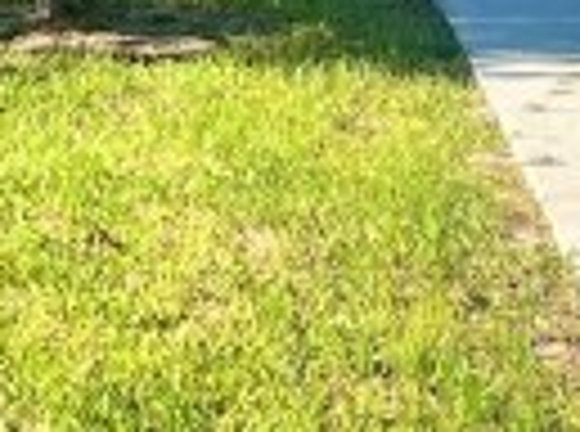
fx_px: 3459
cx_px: 90
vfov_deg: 7.0
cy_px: -315
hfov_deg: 9.6
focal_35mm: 207
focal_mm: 5.7
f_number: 1.5
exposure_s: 1/1972
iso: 50
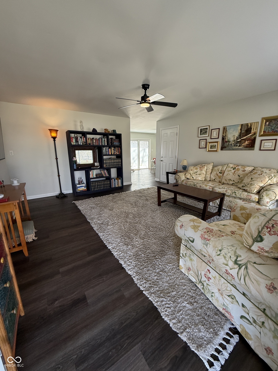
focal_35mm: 14
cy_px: 186
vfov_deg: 102.1
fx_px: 150
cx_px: 139
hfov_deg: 85.7
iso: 160
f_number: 2.2
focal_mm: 2.22
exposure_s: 1/120
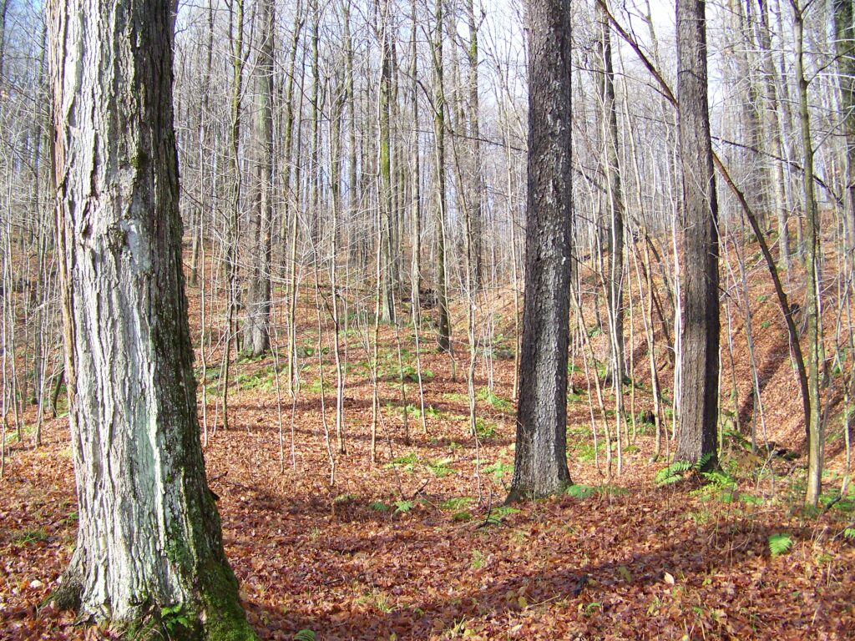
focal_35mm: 36
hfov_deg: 51.4
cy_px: 320
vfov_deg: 39.7
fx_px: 889
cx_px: 428
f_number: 2.8
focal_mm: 5.85
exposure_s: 1/160
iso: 64
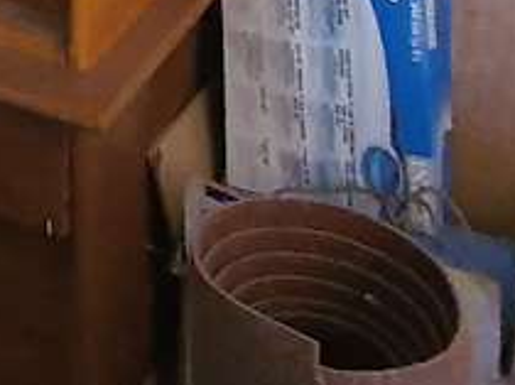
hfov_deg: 16.8
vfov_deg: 13.1
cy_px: -455
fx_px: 1382
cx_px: -456
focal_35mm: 93
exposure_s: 1/20
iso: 640
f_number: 2.2
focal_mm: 1.8
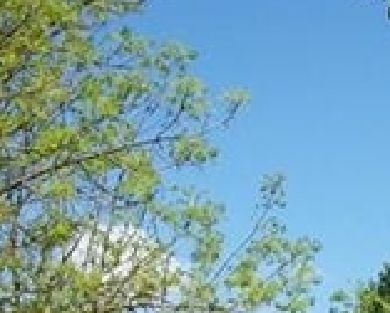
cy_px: 529
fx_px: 1375
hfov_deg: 16.1
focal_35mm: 119
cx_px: 251
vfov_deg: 12.1
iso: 80
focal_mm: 5.7
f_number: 8.8
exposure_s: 1/125
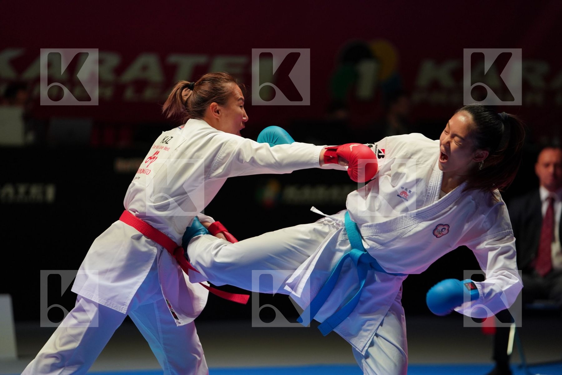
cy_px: 188
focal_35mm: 189
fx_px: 2950
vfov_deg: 7.3
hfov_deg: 10.9
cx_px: 281
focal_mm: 189
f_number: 2.8
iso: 1600
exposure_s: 1/1000
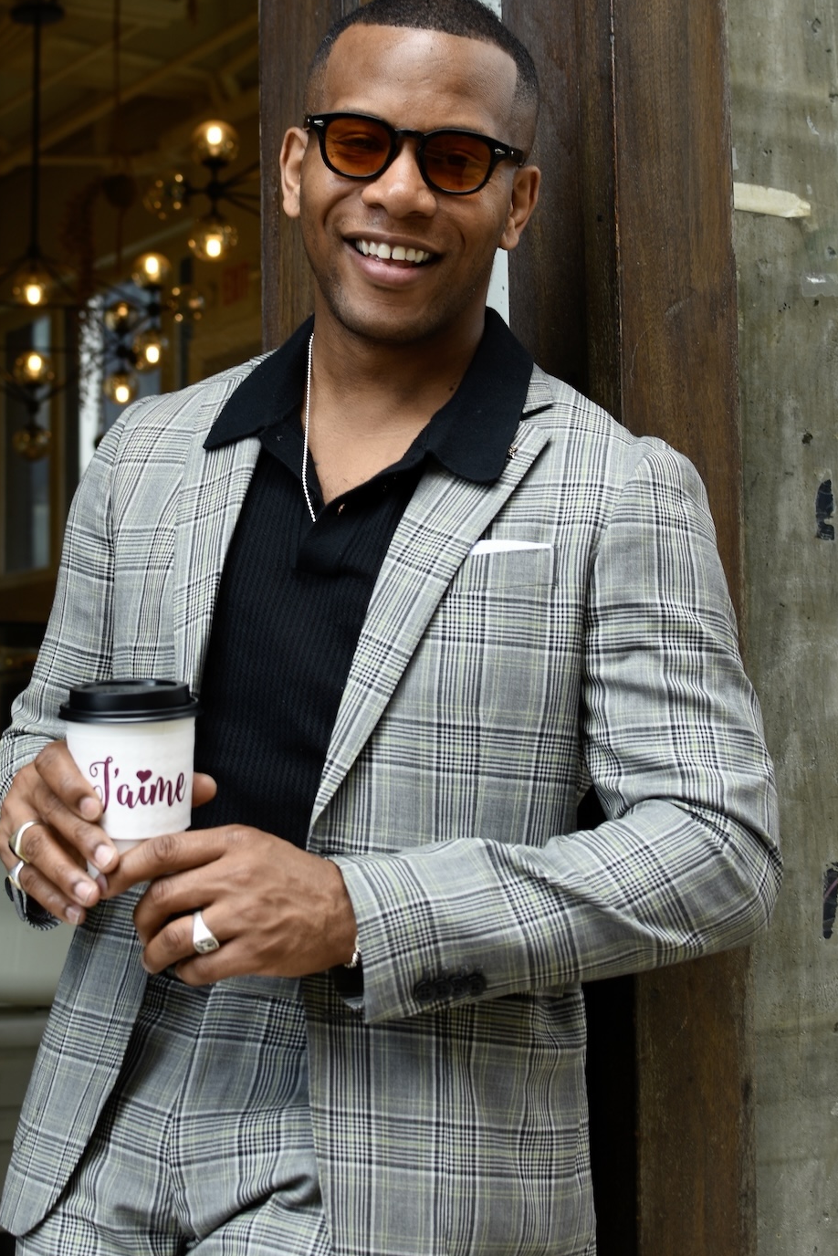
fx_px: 2396
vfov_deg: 29.4
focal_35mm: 69
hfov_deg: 19.8
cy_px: 592
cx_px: 351
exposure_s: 1/60
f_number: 5.6
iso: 100
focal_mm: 35
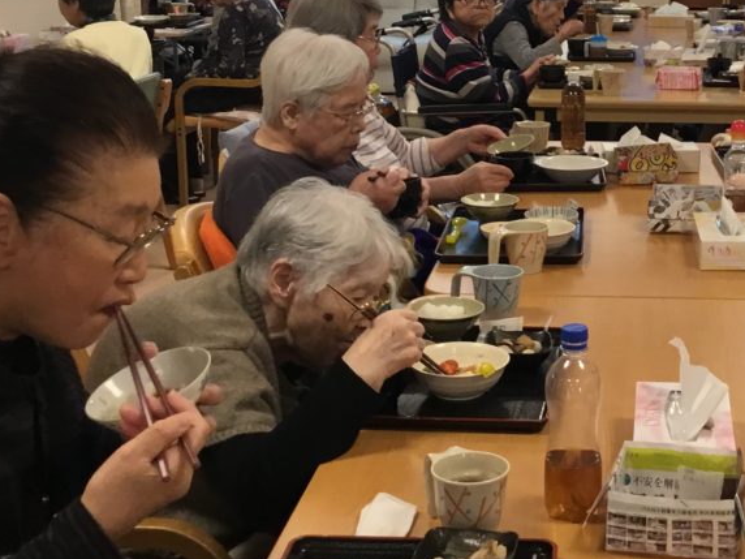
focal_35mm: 65
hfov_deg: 29.2
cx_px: 581
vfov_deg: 22.4
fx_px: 1399
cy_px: 141
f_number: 2.4
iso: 32
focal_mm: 3.3
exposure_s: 1/30
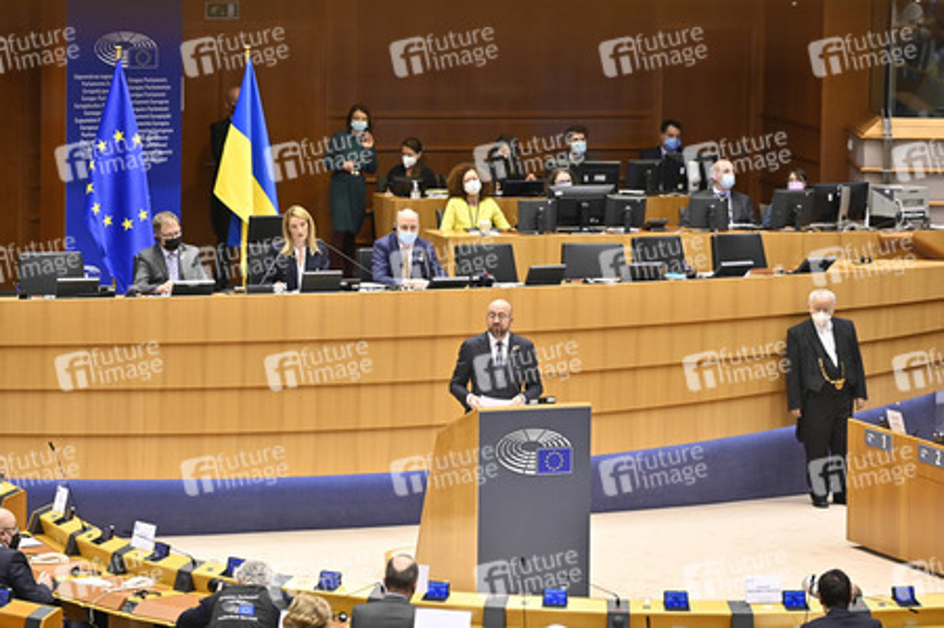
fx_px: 3537
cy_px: 314
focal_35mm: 135
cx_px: 472
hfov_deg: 15.2
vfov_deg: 10.1
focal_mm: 135
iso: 1000
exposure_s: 1/250
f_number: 2.8
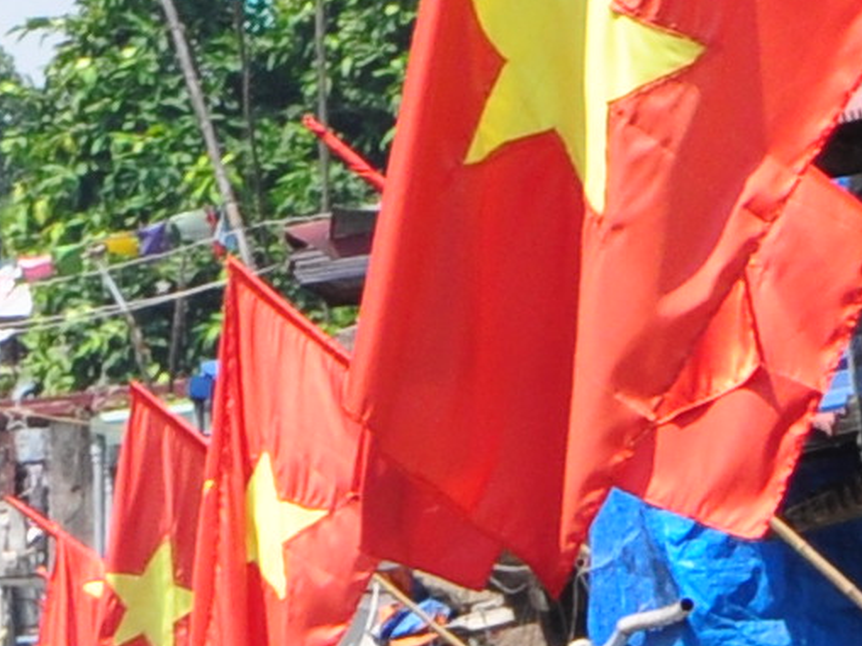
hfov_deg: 1.6
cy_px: 273
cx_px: -704
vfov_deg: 1.2
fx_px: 31801
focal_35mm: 1277
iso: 320
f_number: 14
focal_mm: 105
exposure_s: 1/200
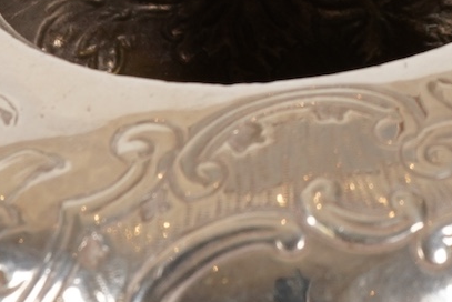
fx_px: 2186
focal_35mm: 174
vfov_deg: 7.7
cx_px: 490
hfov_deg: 11.6
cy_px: -231
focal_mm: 30
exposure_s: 1/125
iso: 400
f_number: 22
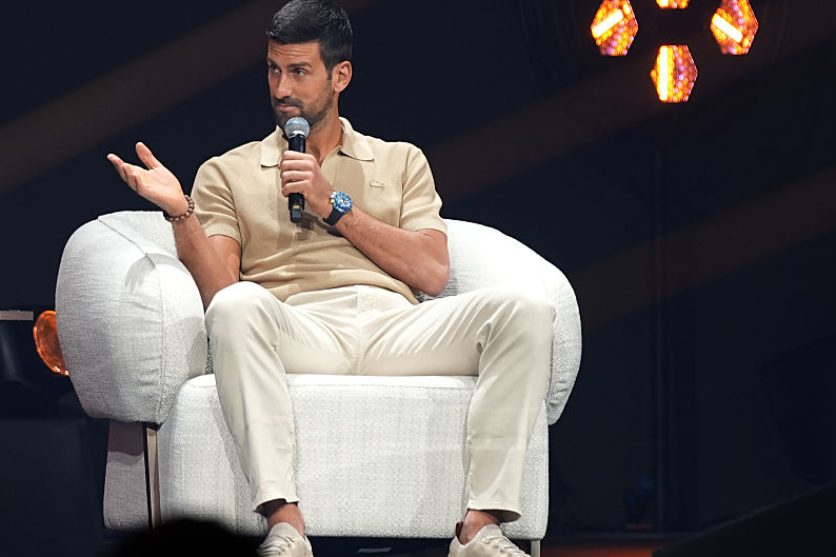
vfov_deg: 3.6
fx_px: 8892
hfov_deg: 5.4
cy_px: 237
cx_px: 471
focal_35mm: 383
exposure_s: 1/160
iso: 500
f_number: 3.5
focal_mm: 198
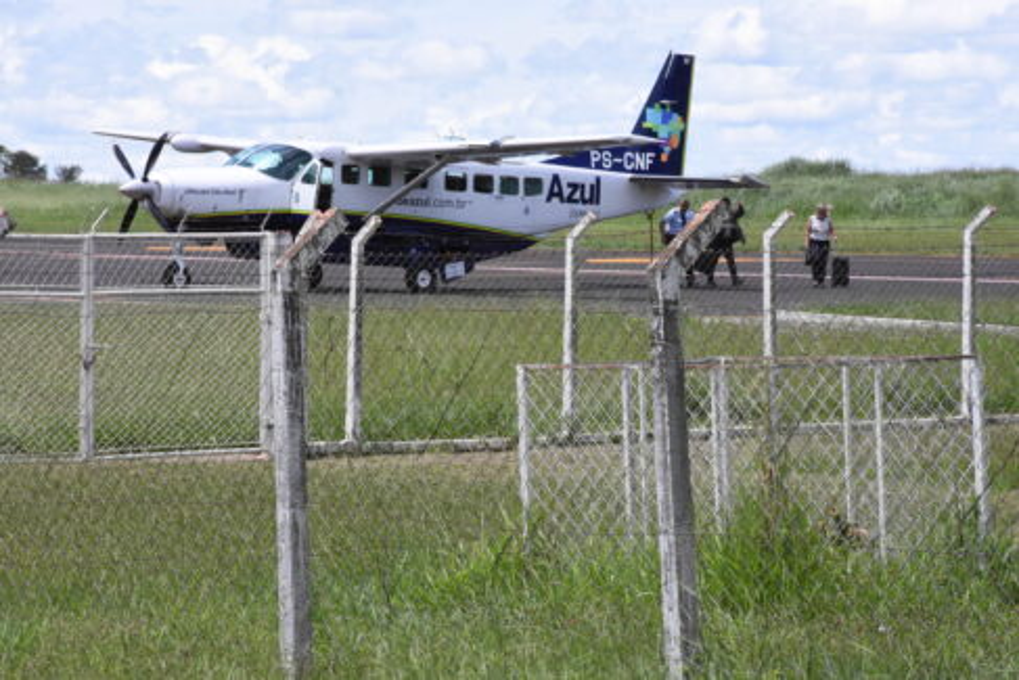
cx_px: 510
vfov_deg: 7.9
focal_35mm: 174
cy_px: 340
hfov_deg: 11.8
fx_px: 4926
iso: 2500
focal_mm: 116
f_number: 13
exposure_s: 1/2500
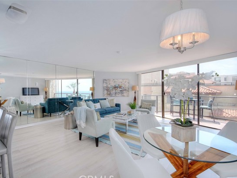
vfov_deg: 74.7
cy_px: 93
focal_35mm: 17
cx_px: 104
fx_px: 116
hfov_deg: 90.6
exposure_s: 1/100
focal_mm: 10
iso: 250
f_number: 9
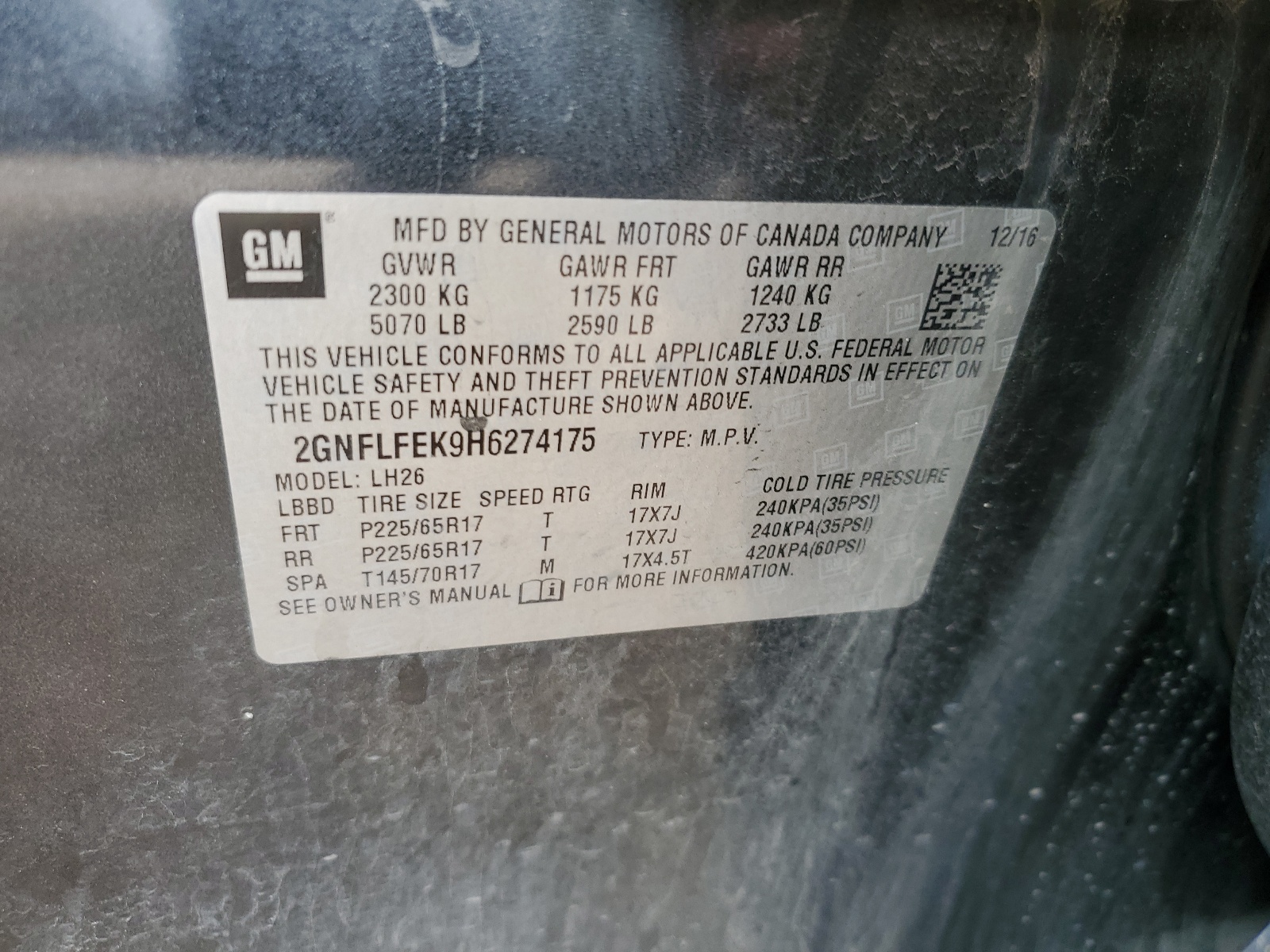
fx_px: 954
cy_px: 476
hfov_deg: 67.3
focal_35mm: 26
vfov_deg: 53.1
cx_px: 635
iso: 53
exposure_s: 1/120
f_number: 1.5
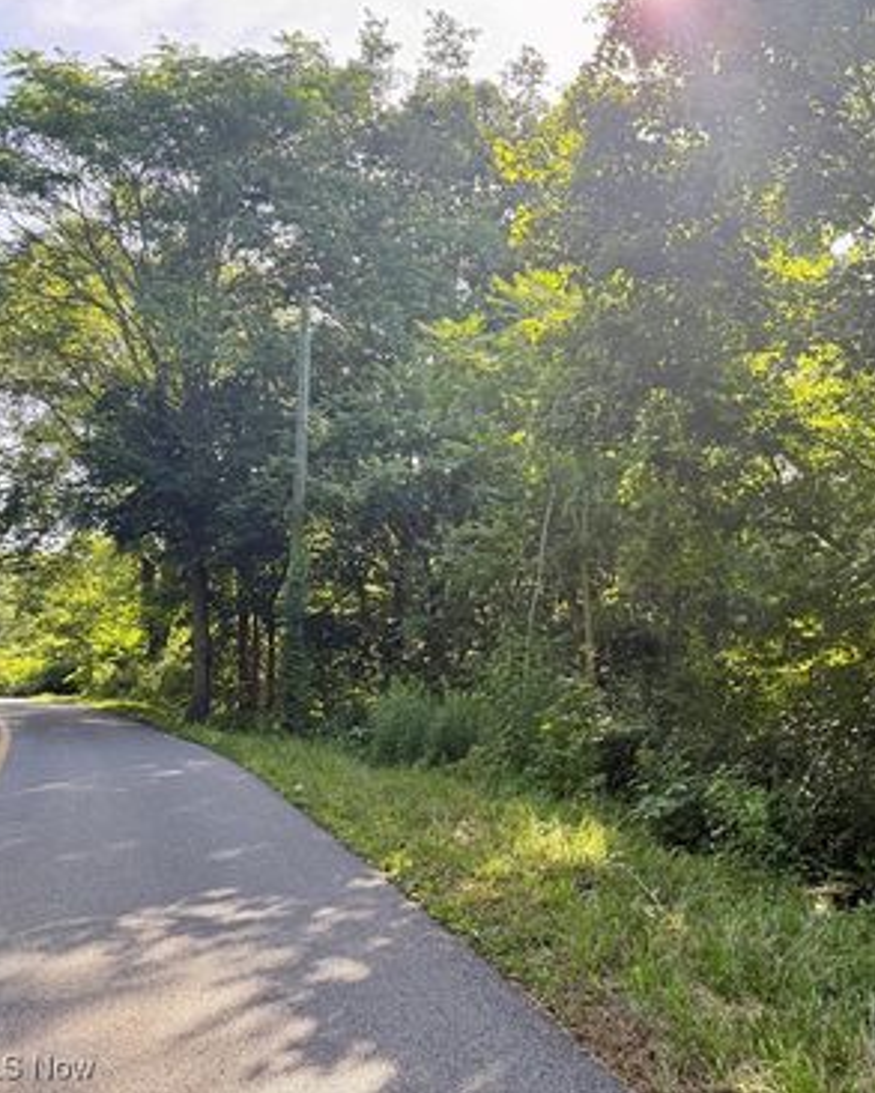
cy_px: 539
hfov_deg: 43.7
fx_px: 1035
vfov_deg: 55.6
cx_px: 696
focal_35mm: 32
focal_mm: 6.76
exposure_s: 1/528
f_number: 1.78
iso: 100
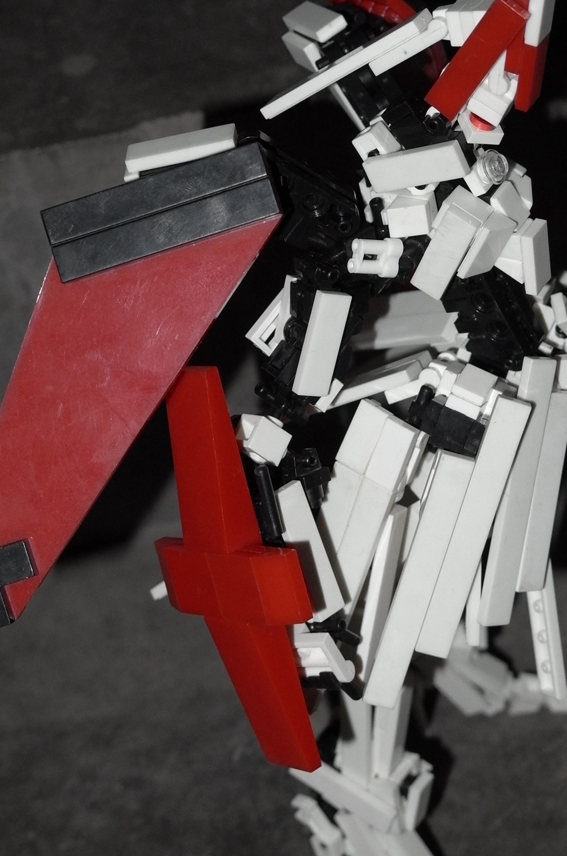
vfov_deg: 26.7
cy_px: 349
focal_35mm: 76
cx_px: 450
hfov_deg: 17.7
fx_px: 1804
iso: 1250
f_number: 4.6
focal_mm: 25.8
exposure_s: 1/40
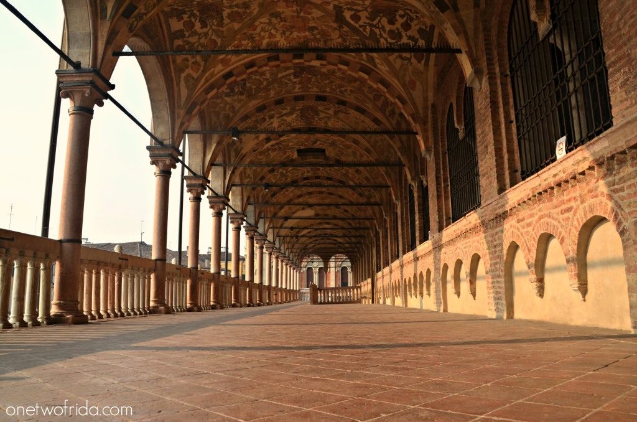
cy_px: 211
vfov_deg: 47.7
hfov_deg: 67.5
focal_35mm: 27
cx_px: 318
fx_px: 477
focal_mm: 18
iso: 200
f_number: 10
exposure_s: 1/250
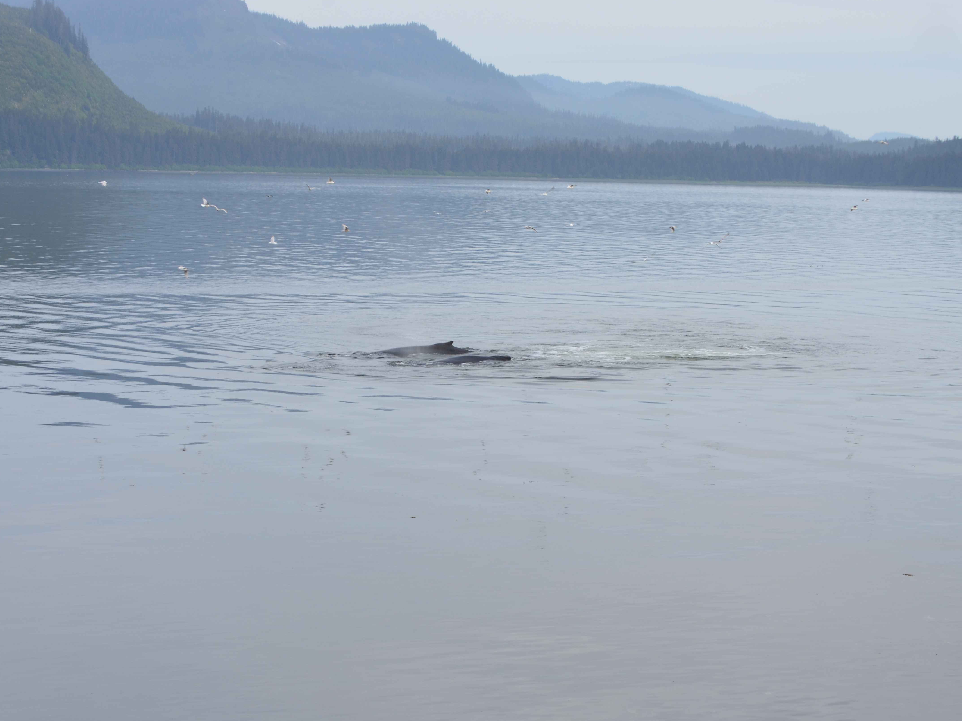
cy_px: 361
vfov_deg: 16.3
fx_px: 2516
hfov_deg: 21.6
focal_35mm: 91
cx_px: 458
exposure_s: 1/100
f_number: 11
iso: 200
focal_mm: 55
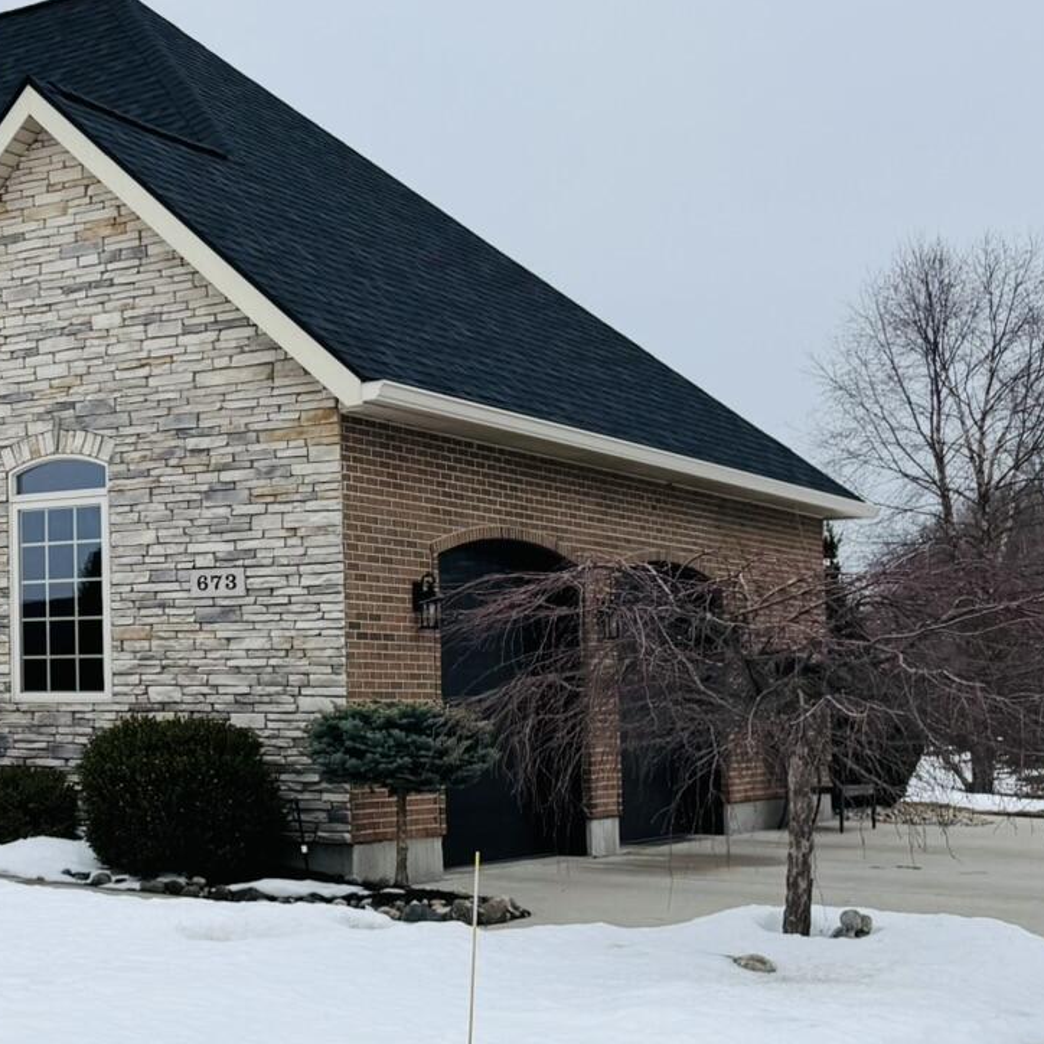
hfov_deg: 24.8
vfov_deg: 28.6
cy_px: 548
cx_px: -320
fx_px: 2047
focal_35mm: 60
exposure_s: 1/2506
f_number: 1.78
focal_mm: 6.76
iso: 80
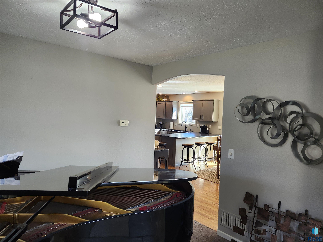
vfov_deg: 58.9
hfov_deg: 73.9
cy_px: 121
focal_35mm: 23
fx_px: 215
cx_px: 162
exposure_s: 1/120
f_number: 1.8
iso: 200
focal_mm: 5.54
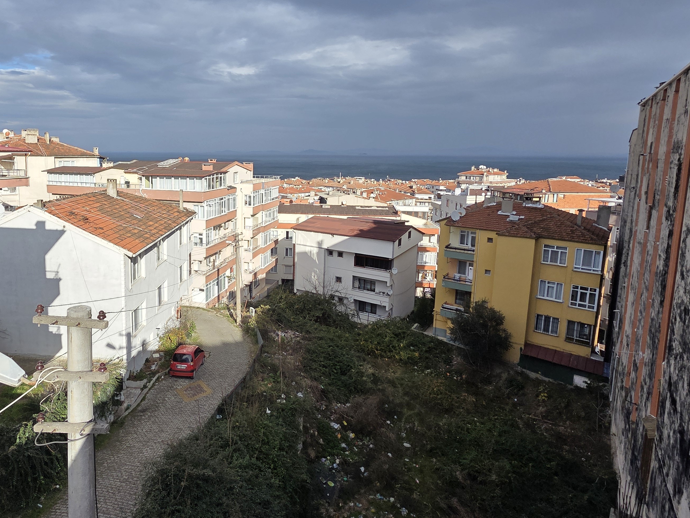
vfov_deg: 65.4
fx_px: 399
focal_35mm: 20
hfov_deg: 79.6
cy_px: 211
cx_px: 241
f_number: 2.2
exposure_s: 1/2240
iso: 50
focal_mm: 2.2
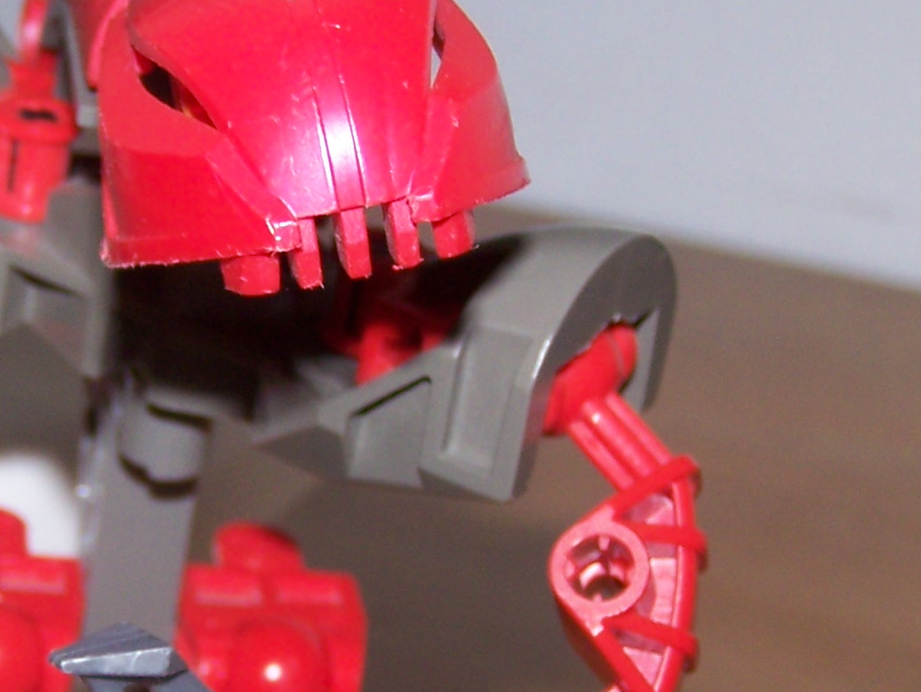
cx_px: 199
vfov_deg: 11.2
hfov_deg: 14.8
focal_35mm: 132
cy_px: 535
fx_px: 3514
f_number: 3
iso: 80
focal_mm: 8
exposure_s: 1/60
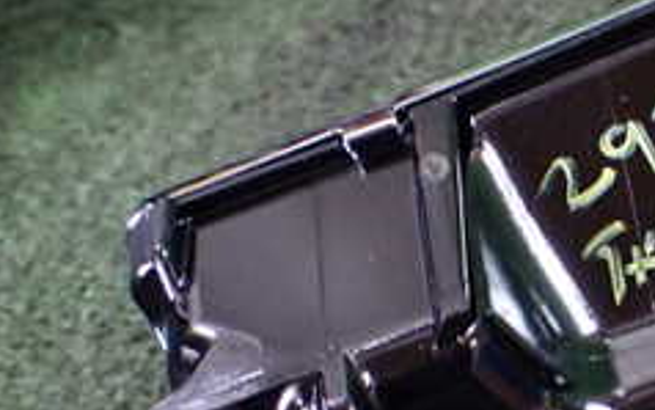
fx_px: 1429
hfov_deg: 24.2
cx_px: 710
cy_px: 330
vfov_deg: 16.2
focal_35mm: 80
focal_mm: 5.4
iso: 800
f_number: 2.3
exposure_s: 1/80
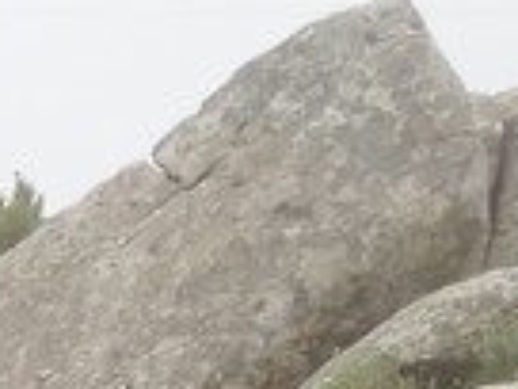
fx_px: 2379
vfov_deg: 8.4
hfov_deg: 10.5
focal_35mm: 159
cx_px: -773
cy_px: 978
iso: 100
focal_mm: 4.4
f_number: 3.1
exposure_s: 1/350
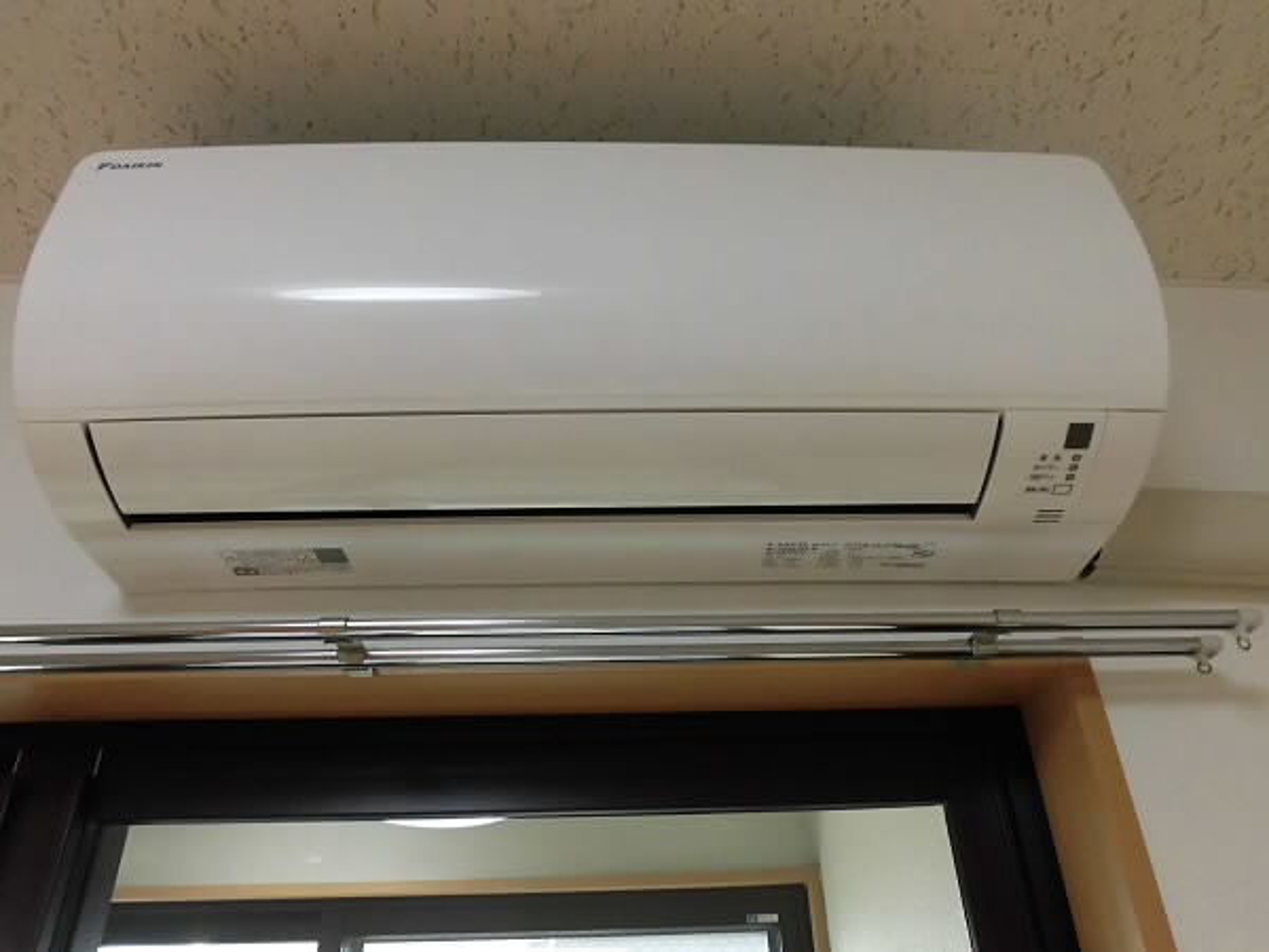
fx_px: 880
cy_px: 476
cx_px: 634
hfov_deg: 71.6
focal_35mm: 24
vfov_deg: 56.8
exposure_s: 1/50
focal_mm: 4.3
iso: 250
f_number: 3.1
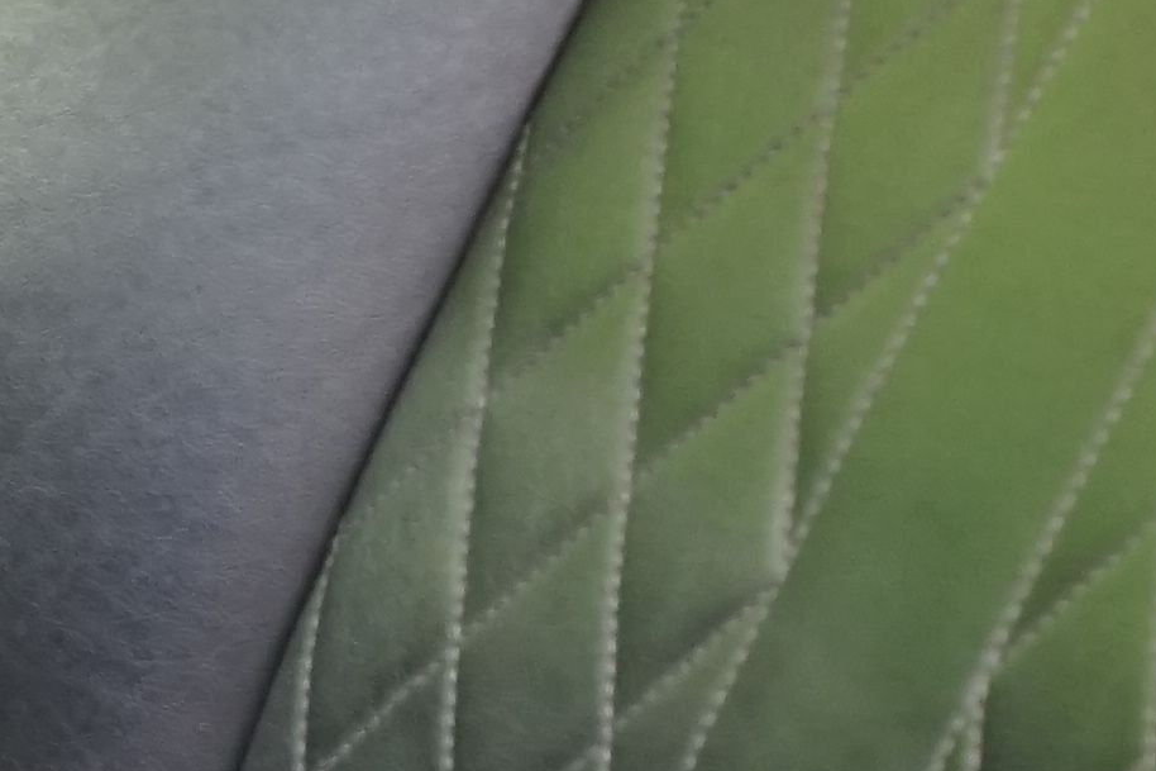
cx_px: -637
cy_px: 156
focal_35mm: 197
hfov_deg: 10.1
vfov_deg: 7.0
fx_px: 6324
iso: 1600
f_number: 4.5
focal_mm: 30
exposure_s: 1/20
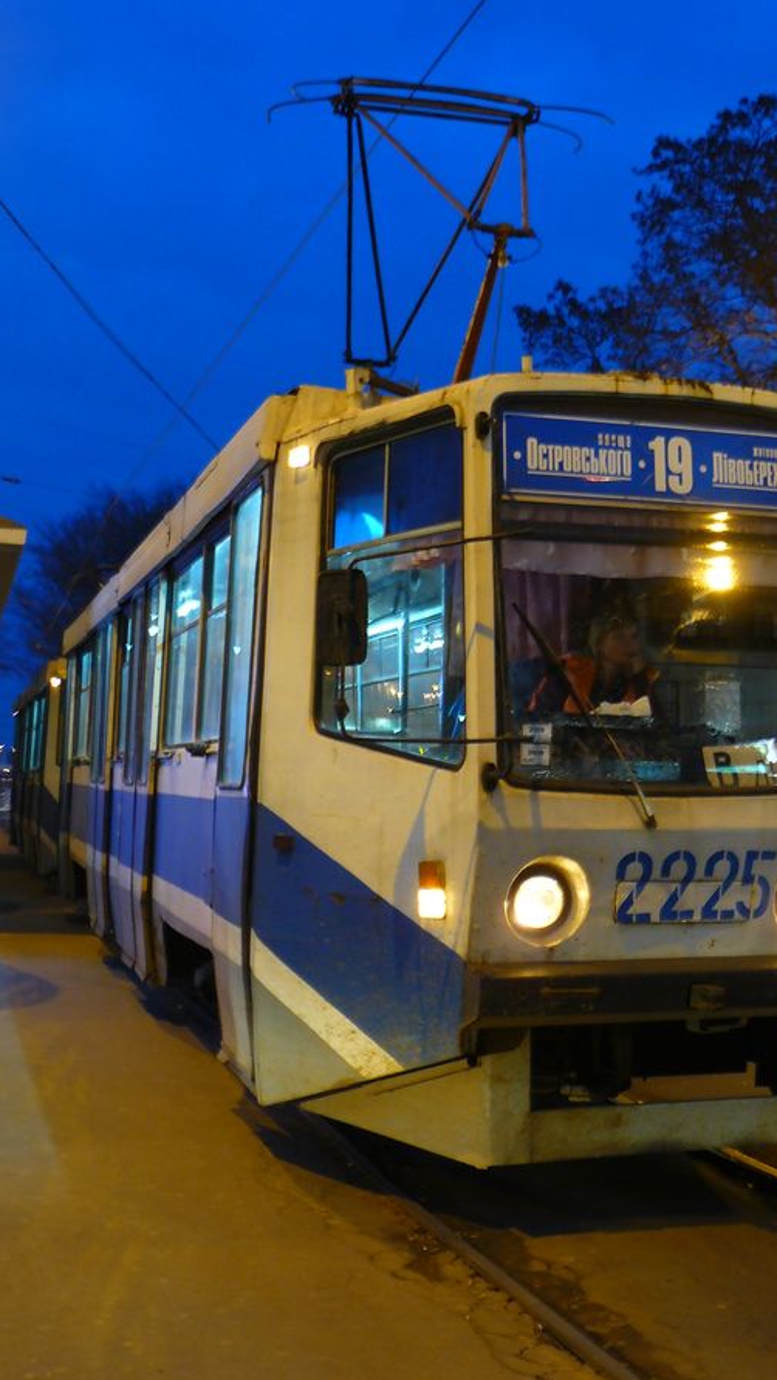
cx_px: 543
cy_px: 619
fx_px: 1648
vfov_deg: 45.4
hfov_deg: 26.3
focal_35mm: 45
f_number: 2.8
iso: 100
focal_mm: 6
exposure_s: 1
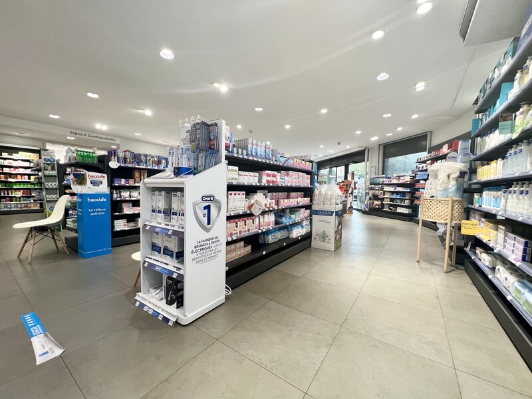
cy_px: 200
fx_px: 200
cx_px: 266
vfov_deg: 89.9
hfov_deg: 106.2
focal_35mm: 13
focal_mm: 1.57
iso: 100
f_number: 1.8
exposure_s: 1/100
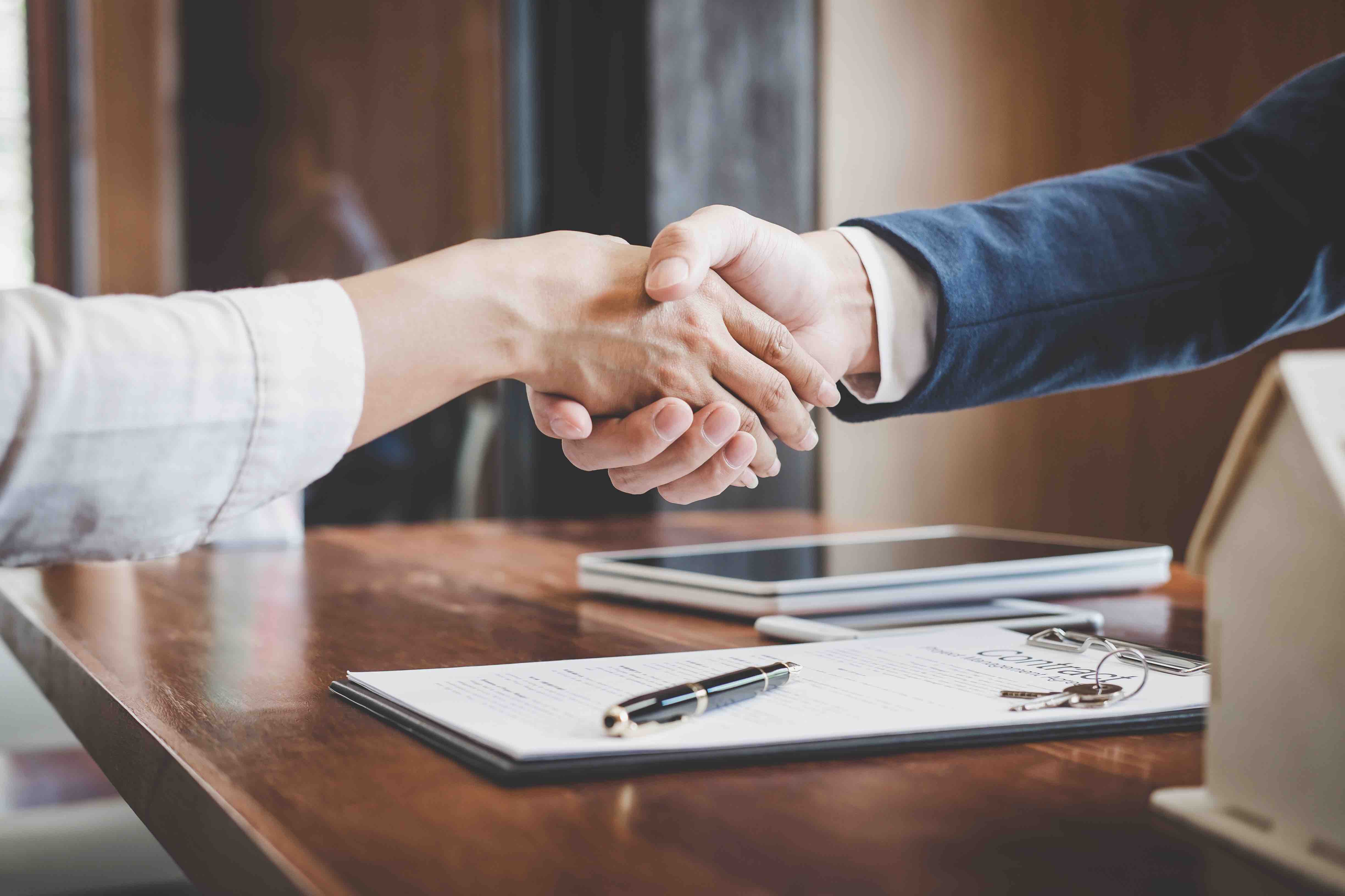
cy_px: 448
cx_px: 672
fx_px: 1980
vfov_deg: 25.5
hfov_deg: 37.5
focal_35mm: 53
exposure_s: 1/100
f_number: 2.8
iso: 400
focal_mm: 35
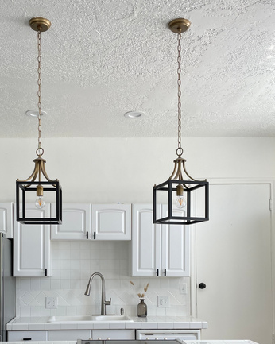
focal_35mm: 45
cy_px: 253
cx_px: 86
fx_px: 458
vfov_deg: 40.2
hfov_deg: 33.0
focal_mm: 4.2
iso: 32
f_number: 1.6
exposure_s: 1/344
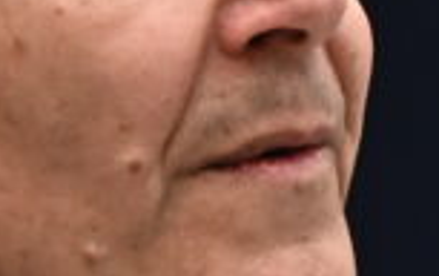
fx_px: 22649
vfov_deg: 0.7
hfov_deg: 1.1
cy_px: 436
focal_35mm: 1891
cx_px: 666
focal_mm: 185
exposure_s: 1/500
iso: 1000
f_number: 2.8
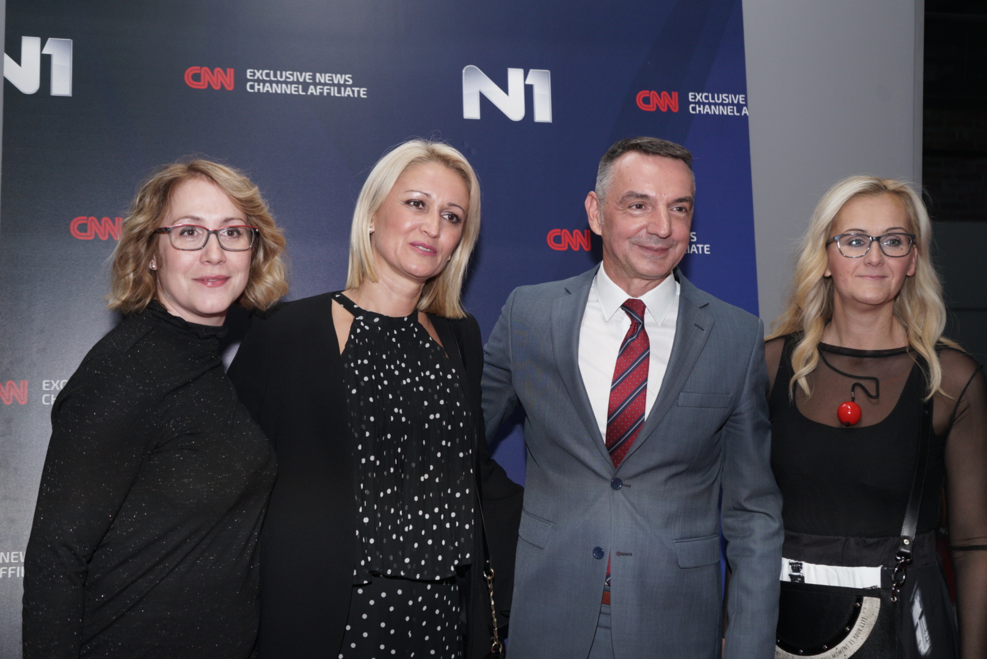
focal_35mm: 44
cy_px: 330
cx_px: 494
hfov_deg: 44.5
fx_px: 1207
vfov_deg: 30.6
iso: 800
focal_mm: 44
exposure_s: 1/160
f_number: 4.5
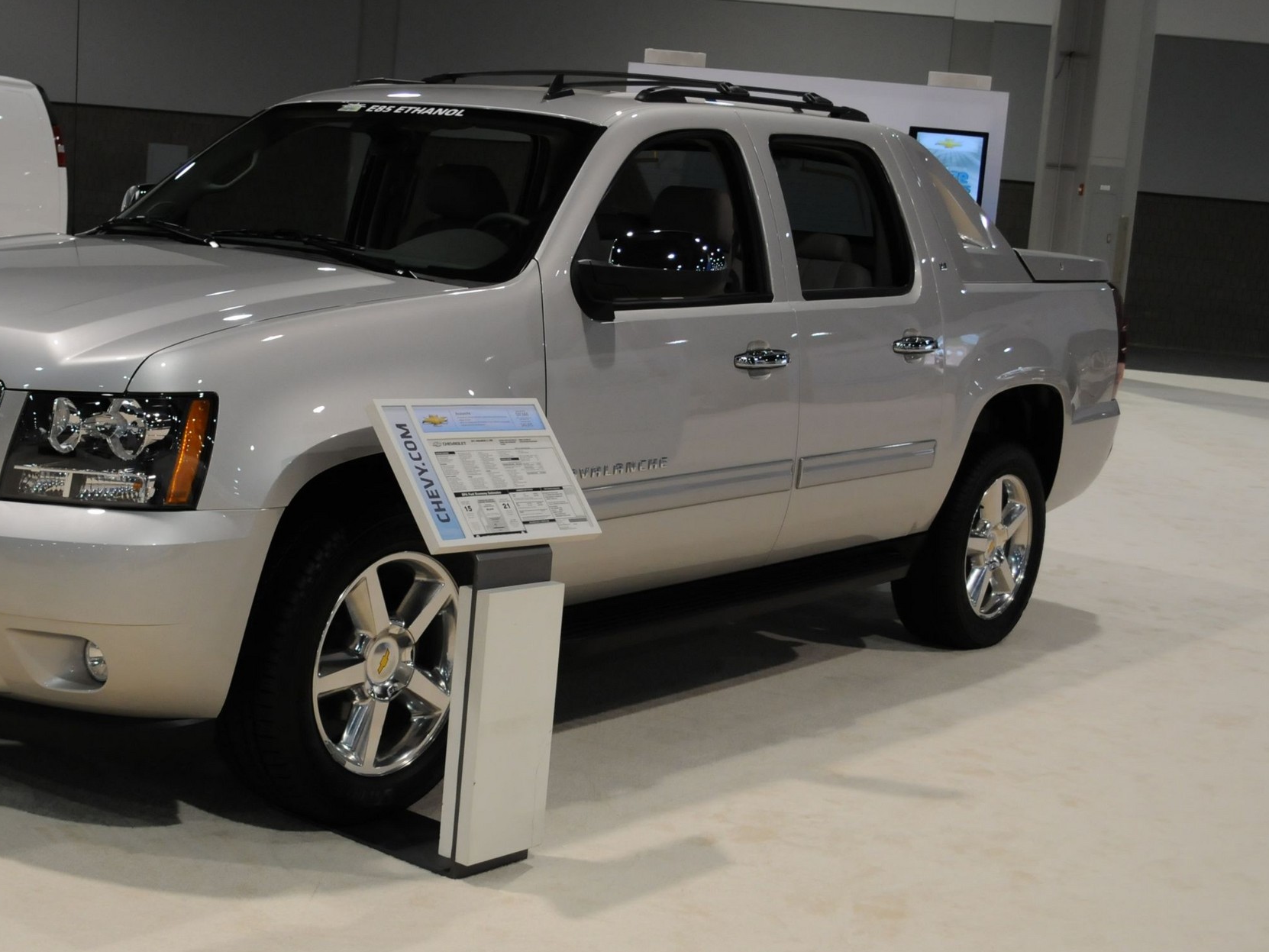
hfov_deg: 36.7
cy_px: 419
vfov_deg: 28.0
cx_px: 504
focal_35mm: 52
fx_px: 1907
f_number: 5
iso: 800
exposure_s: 1/100
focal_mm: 24
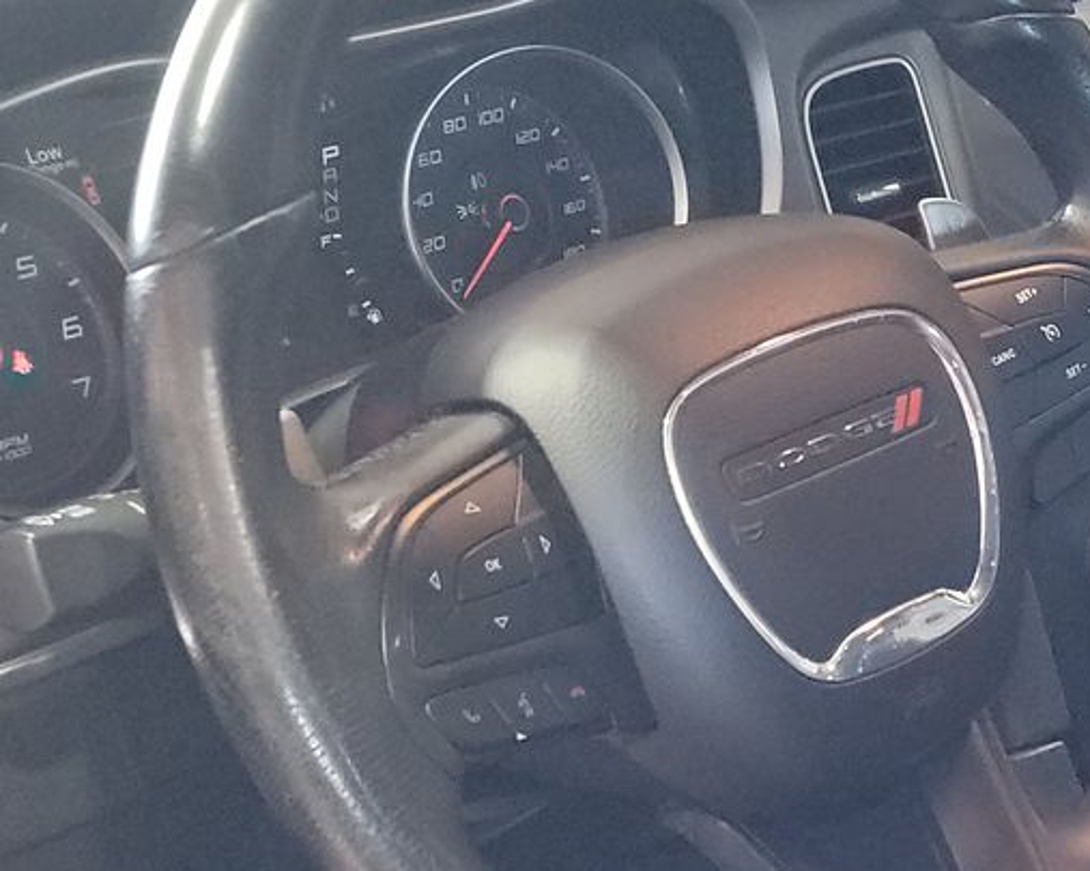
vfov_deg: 20.0
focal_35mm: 74
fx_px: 2386
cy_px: 875
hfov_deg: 24.0
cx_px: 1204
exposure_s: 1/59
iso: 1917
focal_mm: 6.7
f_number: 1.8
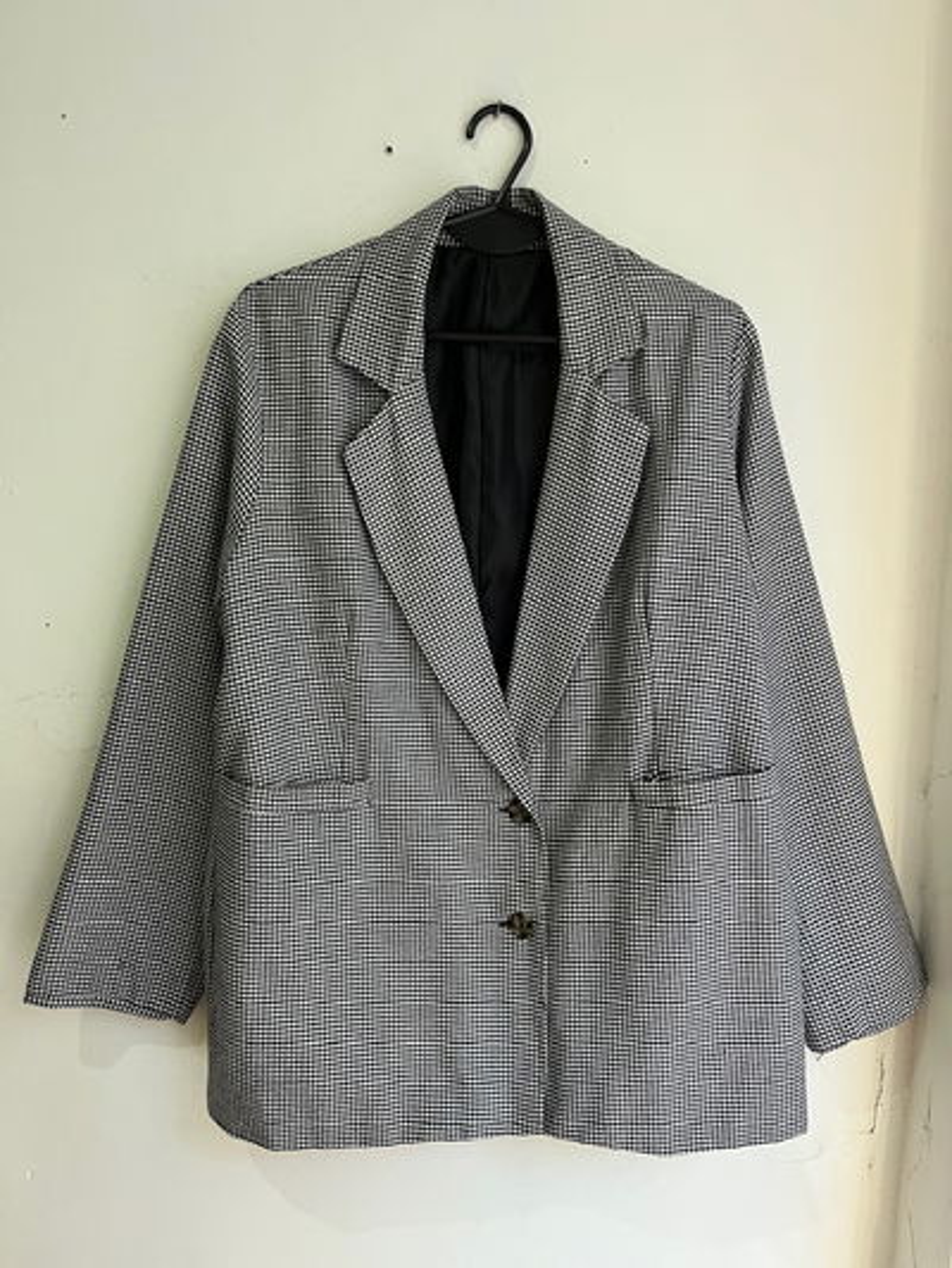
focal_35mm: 26
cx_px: 476
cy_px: 634
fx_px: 953
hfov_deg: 53.1
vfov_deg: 67.3
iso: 100
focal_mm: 5.1
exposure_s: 1/50
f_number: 1.6
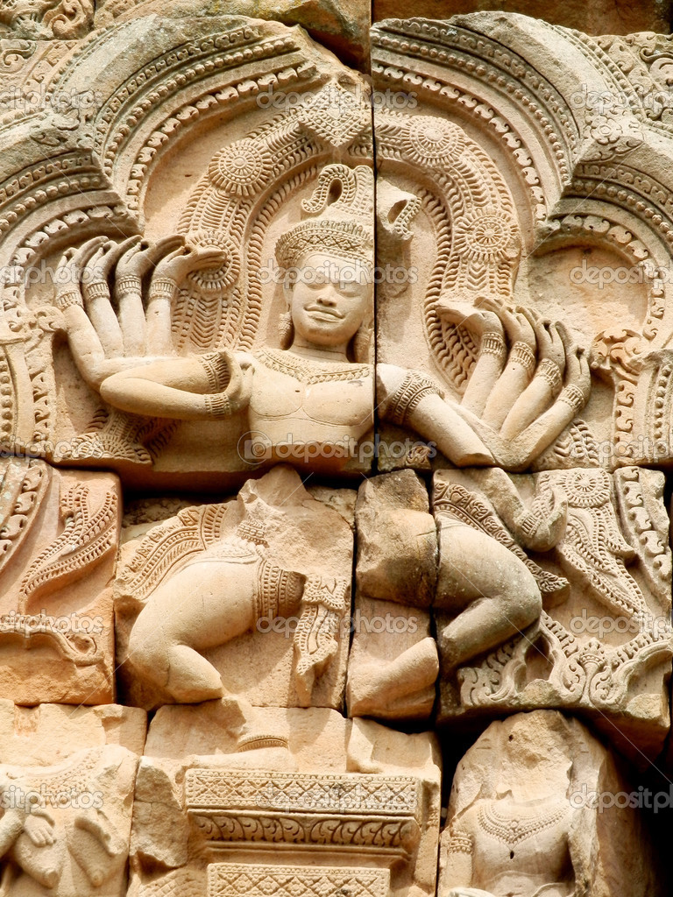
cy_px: 448
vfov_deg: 10.5
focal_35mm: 189
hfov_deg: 7.9
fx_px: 4899
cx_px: 336
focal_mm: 33.84
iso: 80
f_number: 4.6
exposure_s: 1/250
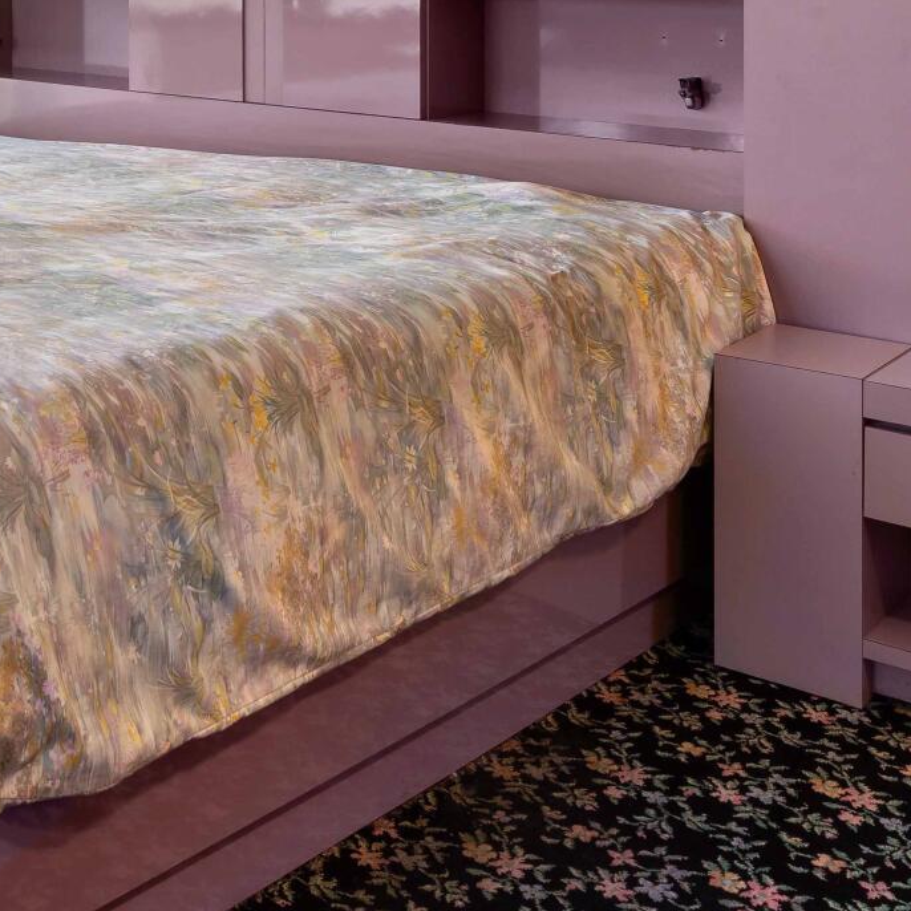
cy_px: -205
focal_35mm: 52
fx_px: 1548
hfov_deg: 29.3
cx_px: -112
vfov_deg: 28.2
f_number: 8
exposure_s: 1
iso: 100
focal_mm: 14
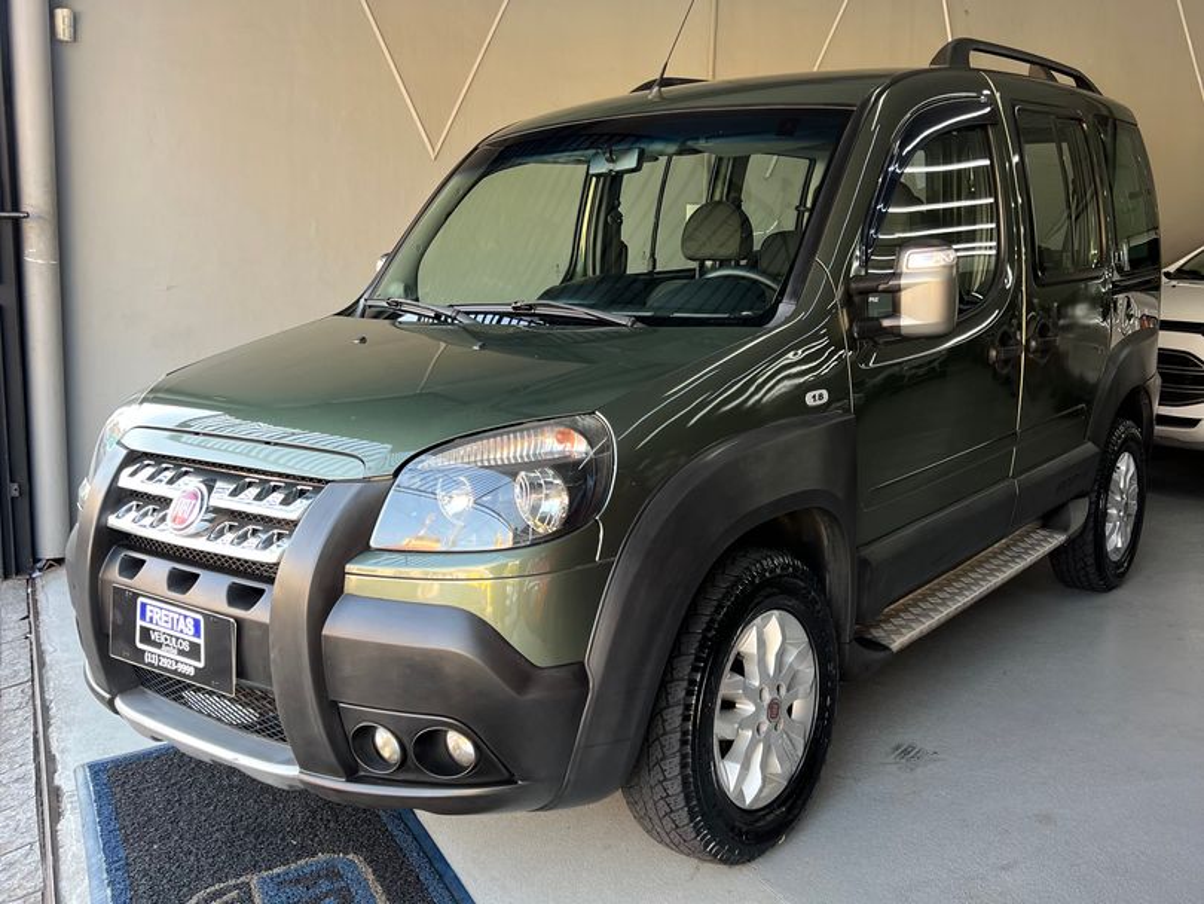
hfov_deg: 67.3
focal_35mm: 26
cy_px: 452
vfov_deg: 53.1
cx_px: 602
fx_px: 905
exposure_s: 1/120
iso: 64
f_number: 1.5
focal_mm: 5.7
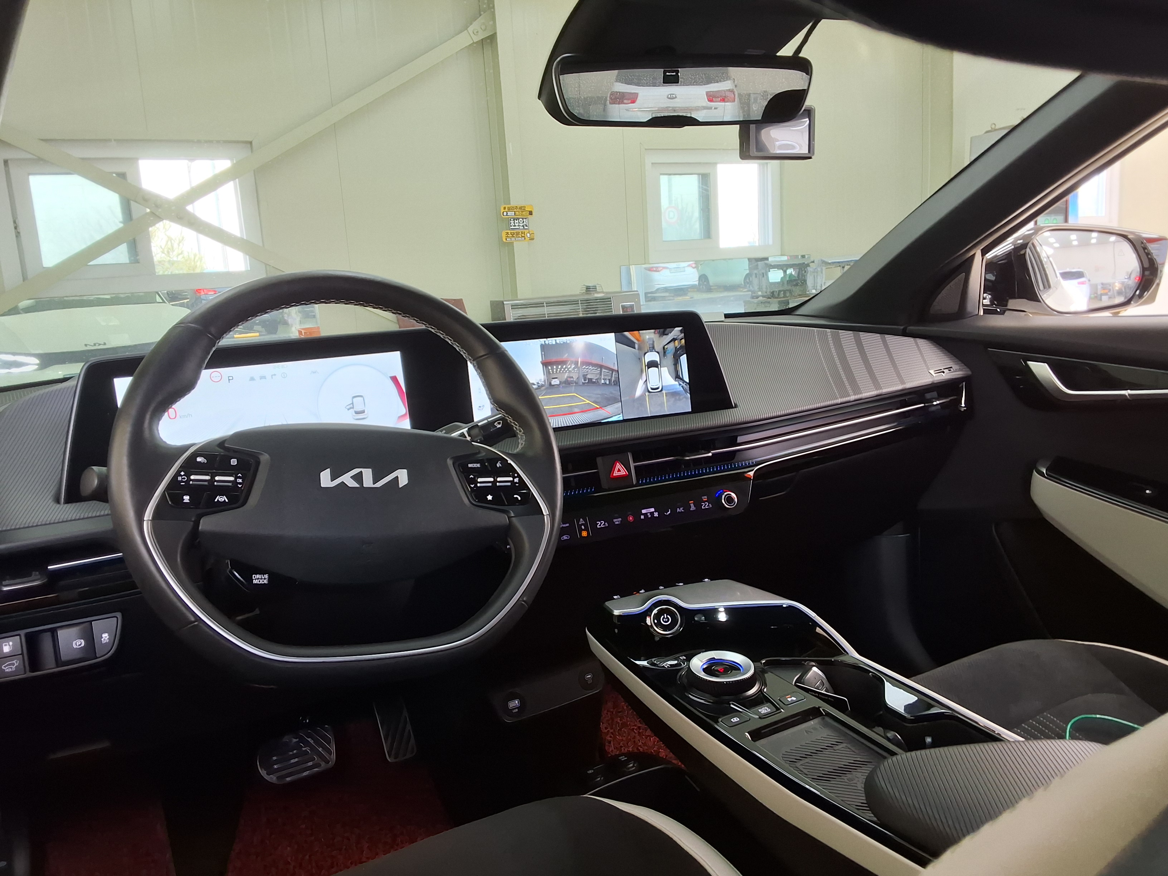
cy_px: 438
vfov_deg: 49.7
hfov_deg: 63.4
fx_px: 945
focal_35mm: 28
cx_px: 584
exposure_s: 1/40
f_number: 1.9
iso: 64
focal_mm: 2.91
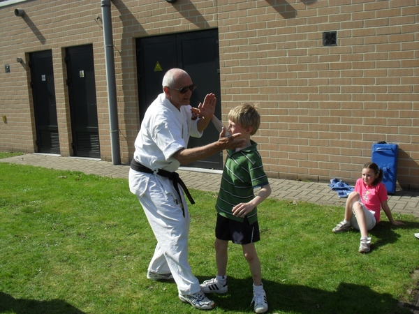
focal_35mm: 35
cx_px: 210
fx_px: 424
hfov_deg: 52.6
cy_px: 157
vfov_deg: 40.7
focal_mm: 6.3
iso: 100
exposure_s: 1/180
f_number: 8.4
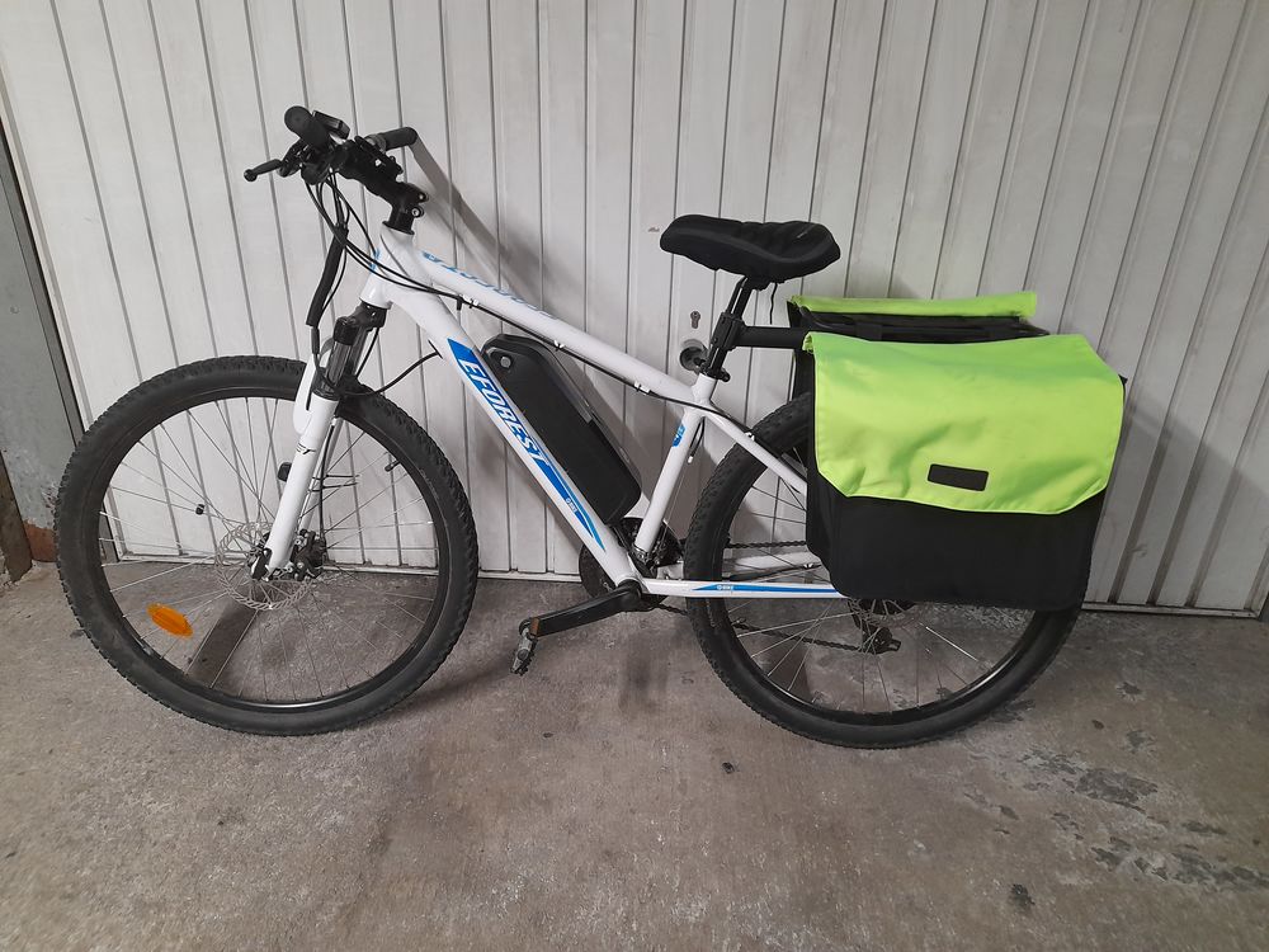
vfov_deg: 54.9
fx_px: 916
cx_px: 634
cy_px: 476
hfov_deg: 69.4
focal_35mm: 25
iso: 320
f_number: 2
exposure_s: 1/33
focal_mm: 4.6
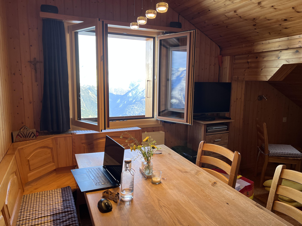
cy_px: 113
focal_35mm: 26
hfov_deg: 67.3
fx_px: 227
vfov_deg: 53.1
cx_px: 151
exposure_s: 1/121
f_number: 1.5
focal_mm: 5.7
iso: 64
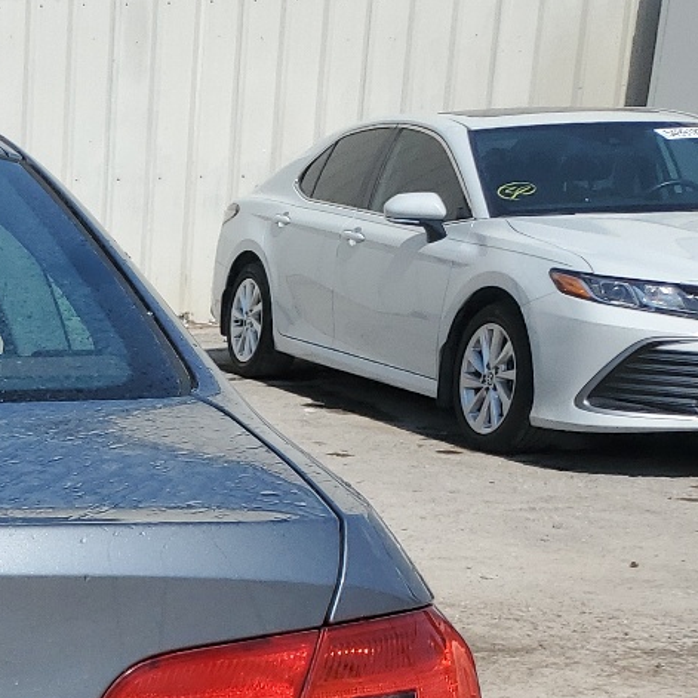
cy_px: 708
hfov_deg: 18.8
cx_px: -422
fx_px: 1779
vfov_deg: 21.4
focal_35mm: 78
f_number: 1.5
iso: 50
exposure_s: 1/5000
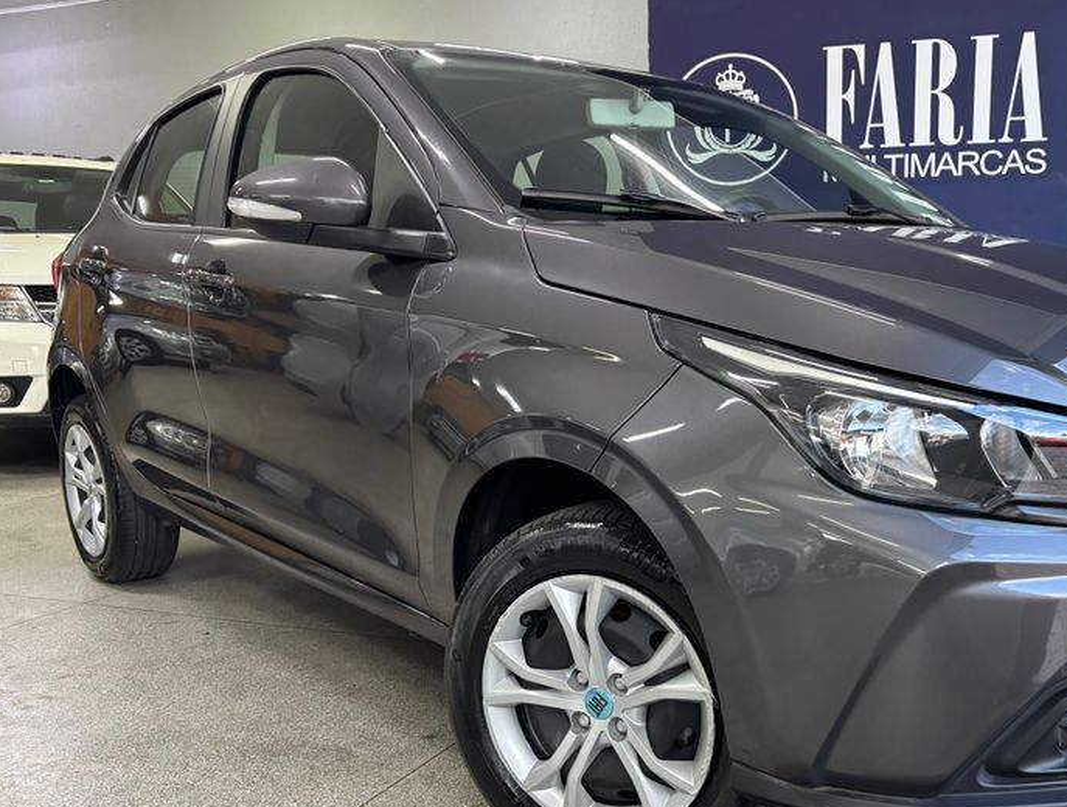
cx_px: 735
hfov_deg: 50.0
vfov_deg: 39.6
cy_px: 506
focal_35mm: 36
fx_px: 1113
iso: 250
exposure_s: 1/60
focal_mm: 5.96
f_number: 1.6
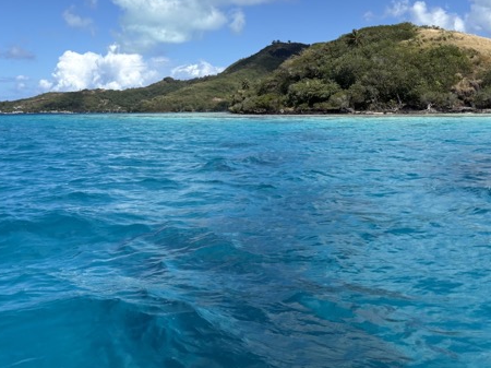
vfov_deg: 38.6
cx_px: 195
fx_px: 525
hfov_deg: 49.8
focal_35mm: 37
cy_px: 163
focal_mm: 5.96
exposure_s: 1/4082
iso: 50
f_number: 1.6
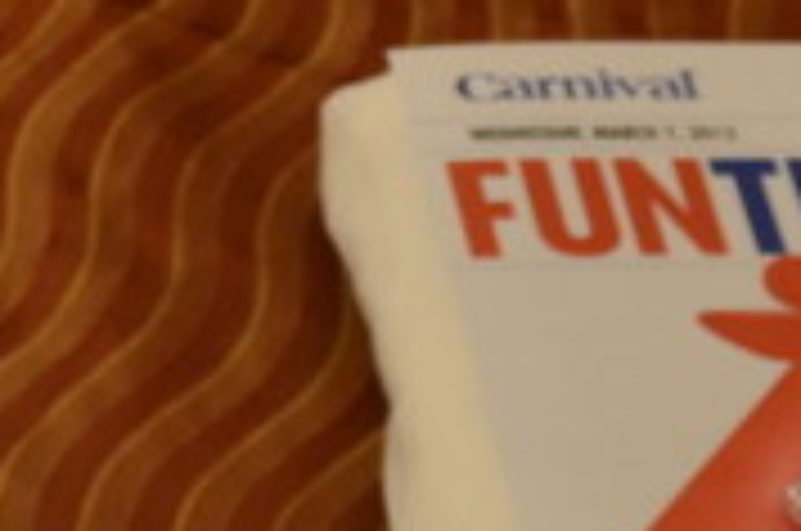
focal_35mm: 190
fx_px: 4220
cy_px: 1076
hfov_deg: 10.8
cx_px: 171
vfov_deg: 6.9
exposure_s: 1/60
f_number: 4
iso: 450
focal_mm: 22
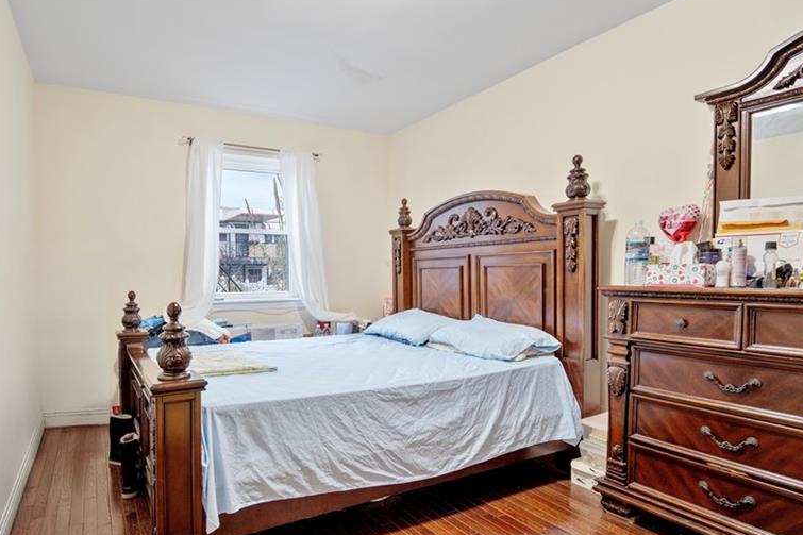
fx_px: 424
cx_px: 302
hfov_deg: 85.3
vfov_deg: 64.5
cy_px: 287
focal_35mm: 19
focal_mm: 14
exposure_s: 1/10
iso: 640
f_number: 4
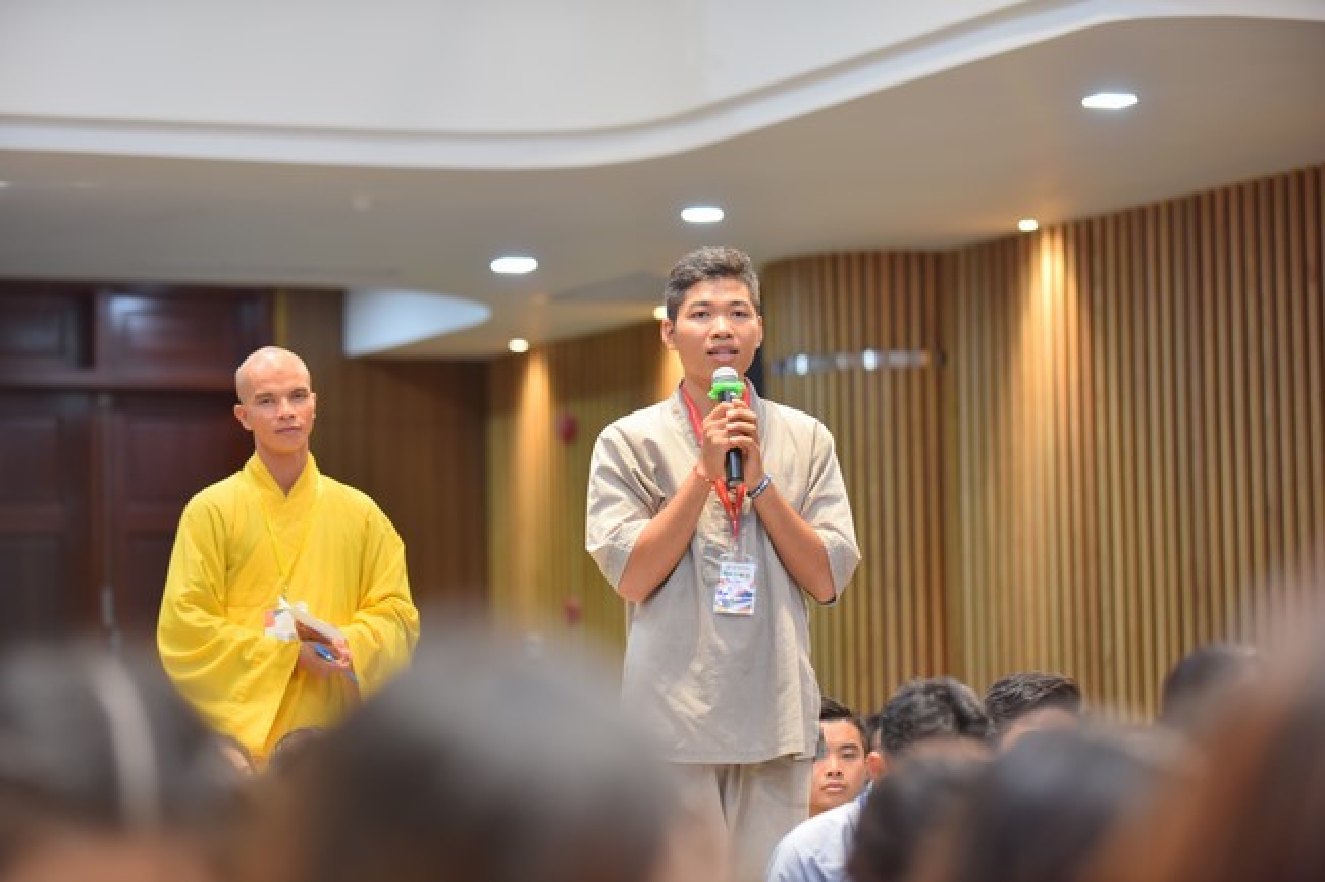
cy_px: 441
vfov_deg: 11.8
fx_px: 4268
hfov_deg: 17.6
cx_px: 662
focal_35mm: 116
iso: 800
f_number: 2.8
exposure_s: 1/100
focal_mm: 116
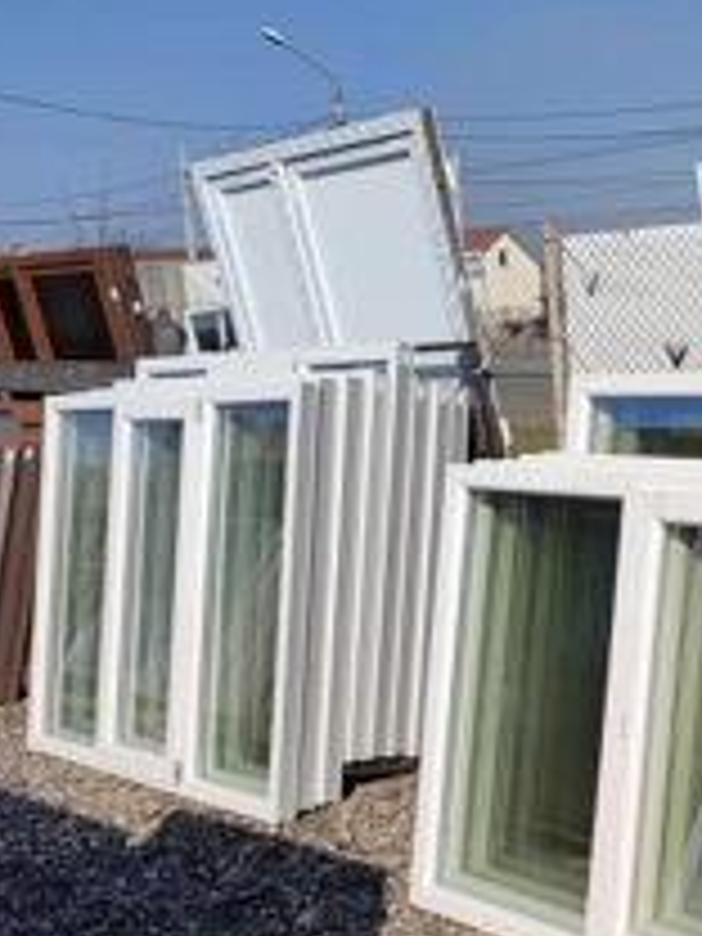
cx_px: 644
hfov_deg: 29.0
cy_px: 590
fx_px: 1298
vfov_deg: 39.4
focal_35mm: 48
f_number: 1.9
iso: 50
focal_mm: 6.04
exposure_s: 1/1192
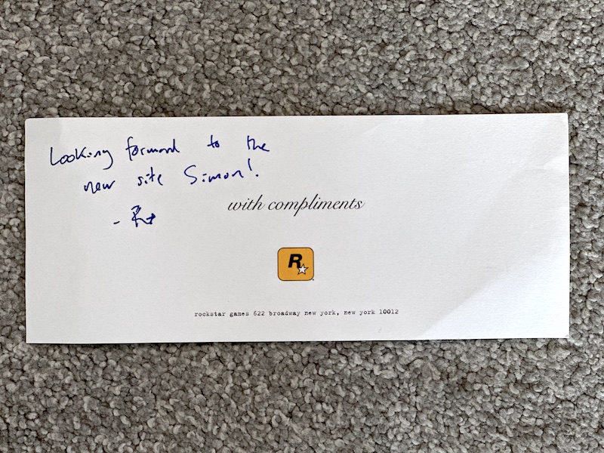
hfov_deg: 25.3
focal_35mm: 77
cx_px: 302
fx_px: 1344
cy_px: 226
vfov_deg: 19.1
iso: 200
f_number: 2.8
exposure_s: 1/33
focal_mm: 9
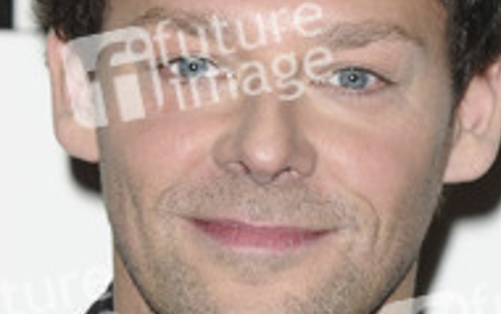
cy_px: 198
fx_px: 6381
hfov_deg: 4.5
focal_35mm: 467
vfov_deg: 2.8
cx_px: 276
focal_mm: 145
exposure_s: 1/200
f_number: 4.5
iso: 320
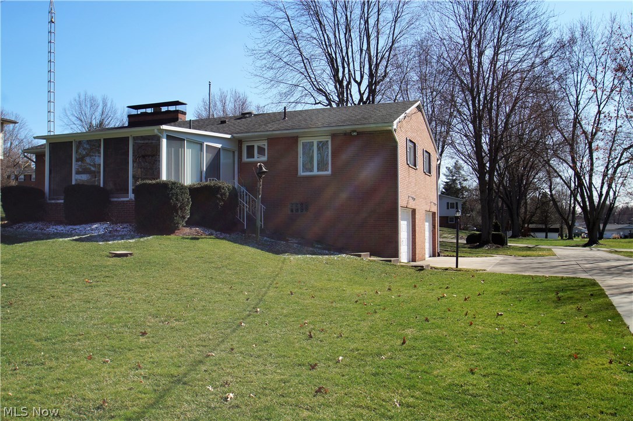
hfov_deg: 62.0
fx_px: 527
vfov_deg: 43.5
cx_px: 316
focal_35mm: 30
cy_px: 210
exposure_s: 1/125
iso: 100
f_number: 11
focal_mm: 20
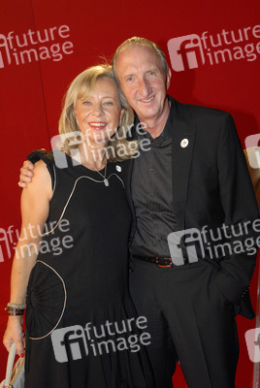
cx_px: 130
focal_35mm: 46
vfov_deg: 42.3
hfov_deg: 29.0
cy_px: 194
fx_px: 502
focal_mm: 31
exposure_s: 1/40
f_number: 5
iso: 800
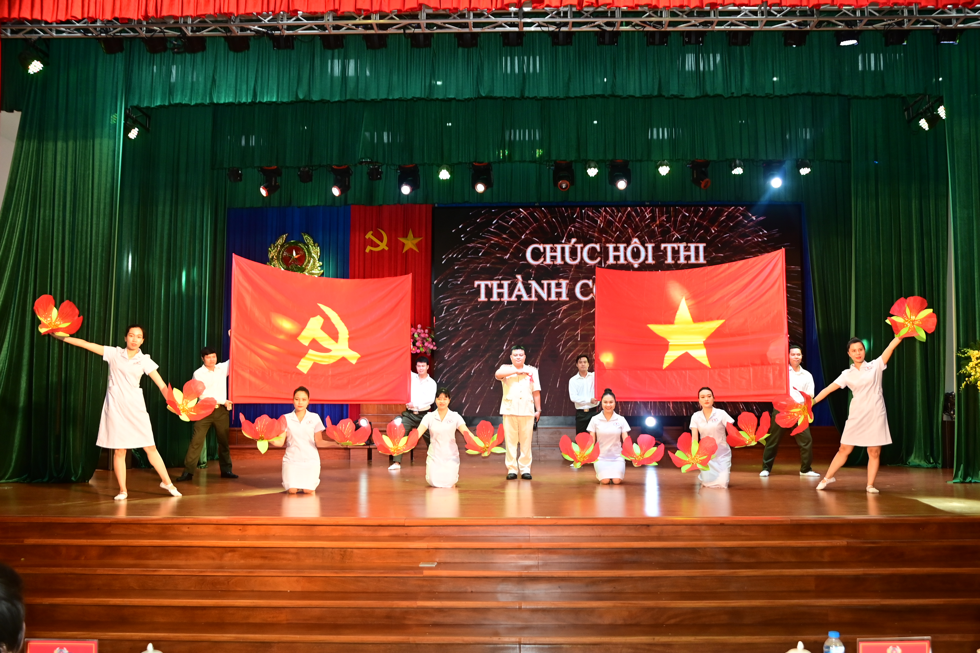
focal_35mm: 31
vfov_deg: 42.3
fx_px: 844
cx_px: 490
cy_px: 326
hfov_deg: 60.3
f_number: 4
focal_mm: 21
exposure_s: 1/200
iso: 800
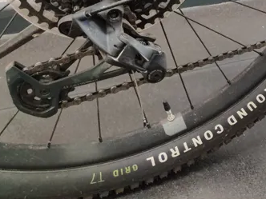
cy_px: -36
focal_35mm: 65
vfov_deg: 21.1
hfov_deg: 27.2
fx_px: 499
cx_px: 296
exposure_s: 1/50
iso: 800
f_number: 1.65
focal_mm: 4.75
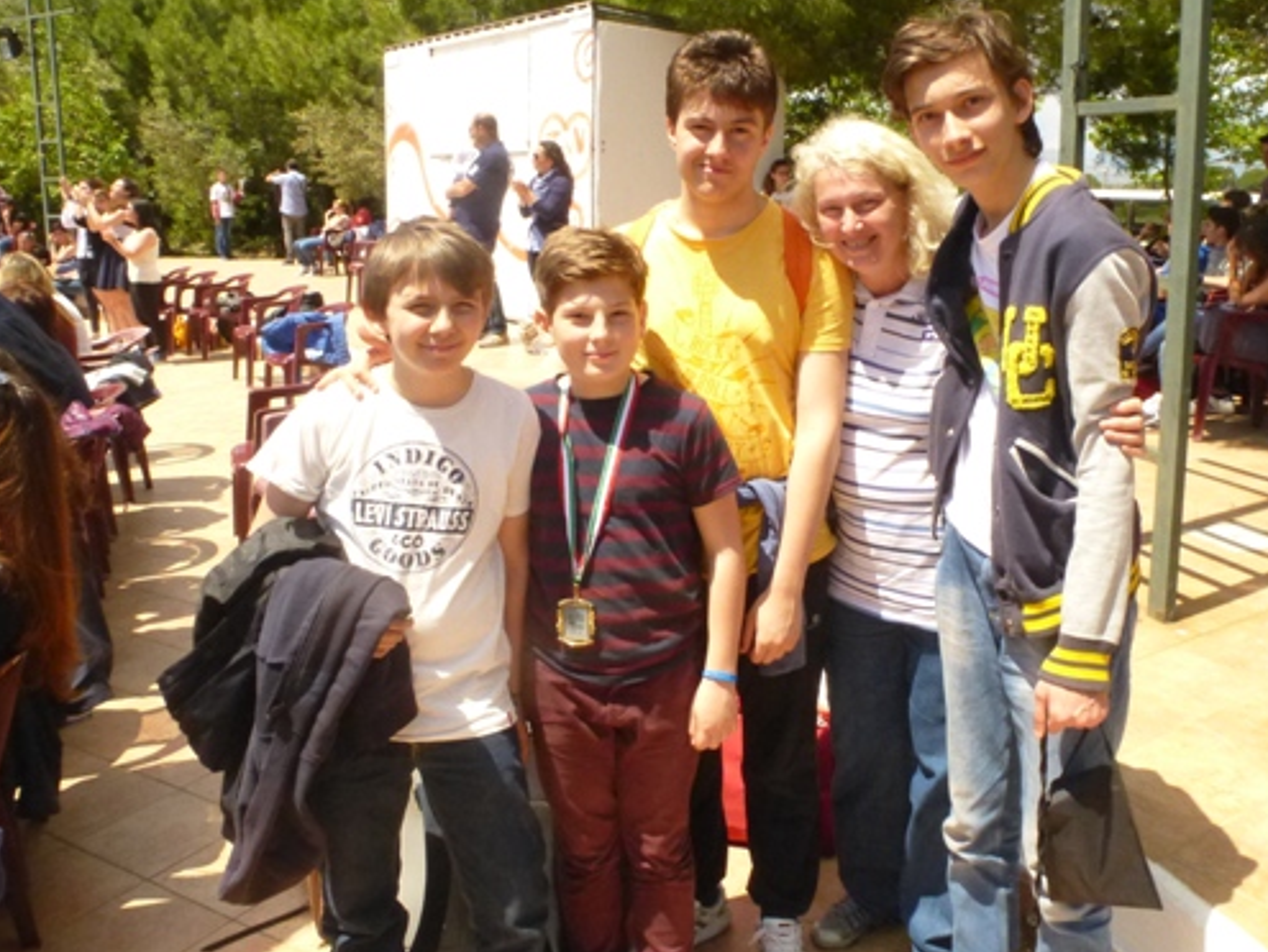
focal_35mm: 31
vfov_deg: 45.2
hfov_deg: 57.9
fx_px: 1136
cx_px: 753
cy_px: 363
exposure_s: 1/2000
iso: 800
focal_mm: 4.3
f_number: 5.6
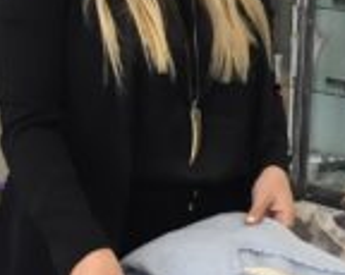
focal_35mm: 110
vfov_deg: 14.0
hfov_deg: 17.4
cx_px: 129
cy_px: 120
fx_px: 1122
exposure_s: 1/30
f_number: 2.2
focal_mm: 4.15
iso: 50
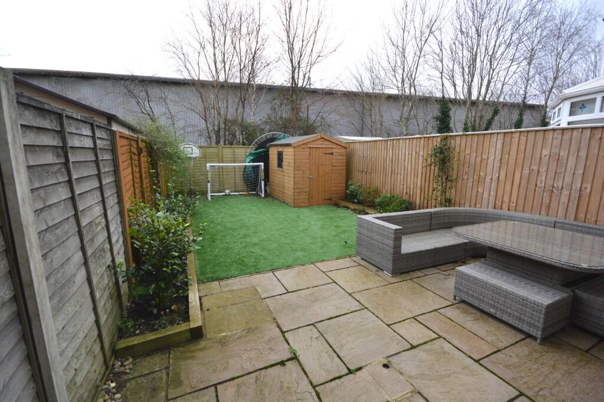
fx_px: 252
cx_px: 302
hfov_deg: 100.4
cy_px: 201
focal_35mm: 15
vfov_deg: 77.3
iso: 400
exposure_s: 1/200
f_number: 8
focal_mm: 10
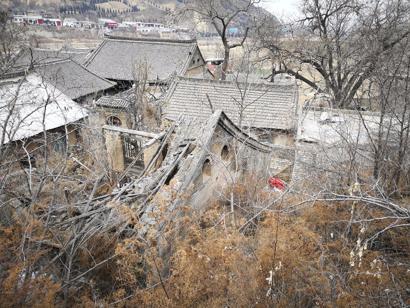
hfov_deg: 65.3
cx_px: 205
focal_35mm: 27
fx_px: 320
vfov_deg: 51.4
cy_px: 154
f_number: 1.8
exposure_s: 1/294
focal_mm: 3.95
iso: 50
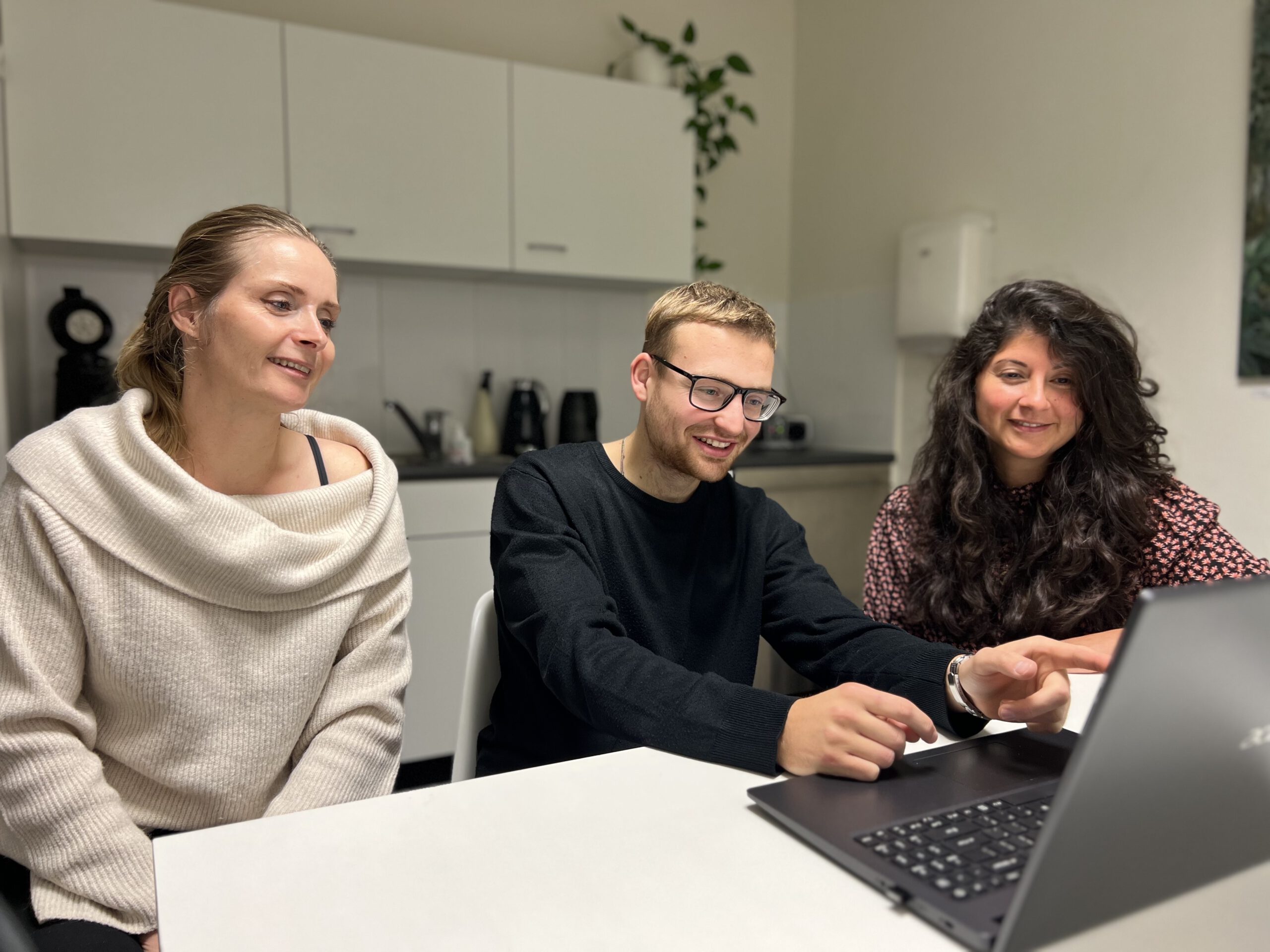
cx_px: 635
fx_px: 954
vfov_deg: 53.1
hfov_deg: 67.3
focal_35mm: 26
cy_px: 476
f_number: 1.5
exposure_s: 1/50
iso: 100
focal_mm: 5.7
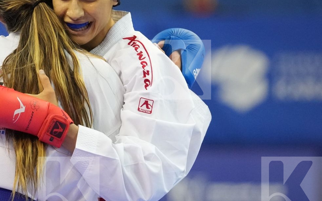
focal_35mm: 563
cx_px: 69
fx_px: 4940
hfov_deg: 3.7
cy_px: 70
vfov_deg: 2.3
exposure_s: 1/1000
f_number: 2.8
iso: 4000
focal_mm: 200
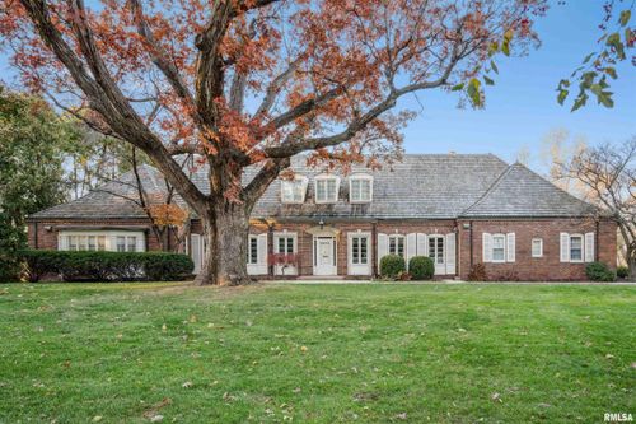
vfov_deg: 55.1
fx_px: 406
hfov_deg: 76.1
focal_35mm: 23
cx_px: 318
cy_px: 212
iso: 400
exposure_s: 1/30
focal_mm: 23
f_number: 9
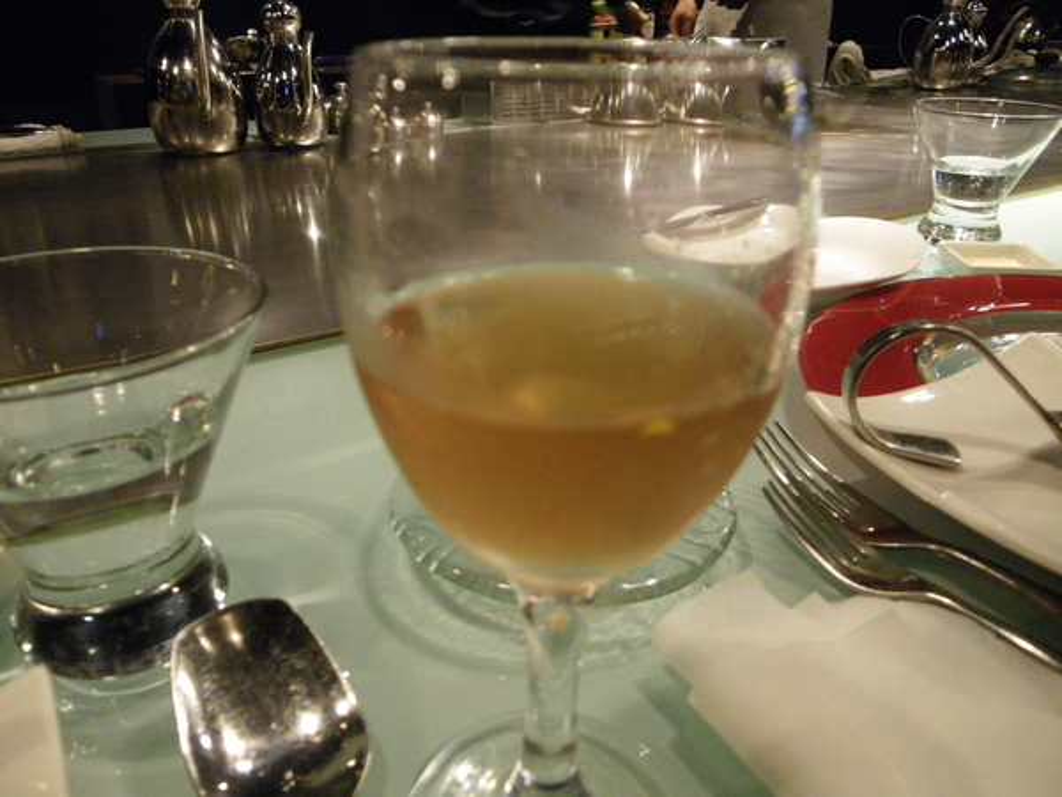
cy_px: 398
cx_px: 531
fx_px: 859
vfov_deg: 49.7
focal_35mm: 28
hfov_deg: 63.4
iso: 800
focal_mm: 4.9
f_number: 2.6
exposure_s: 1/25
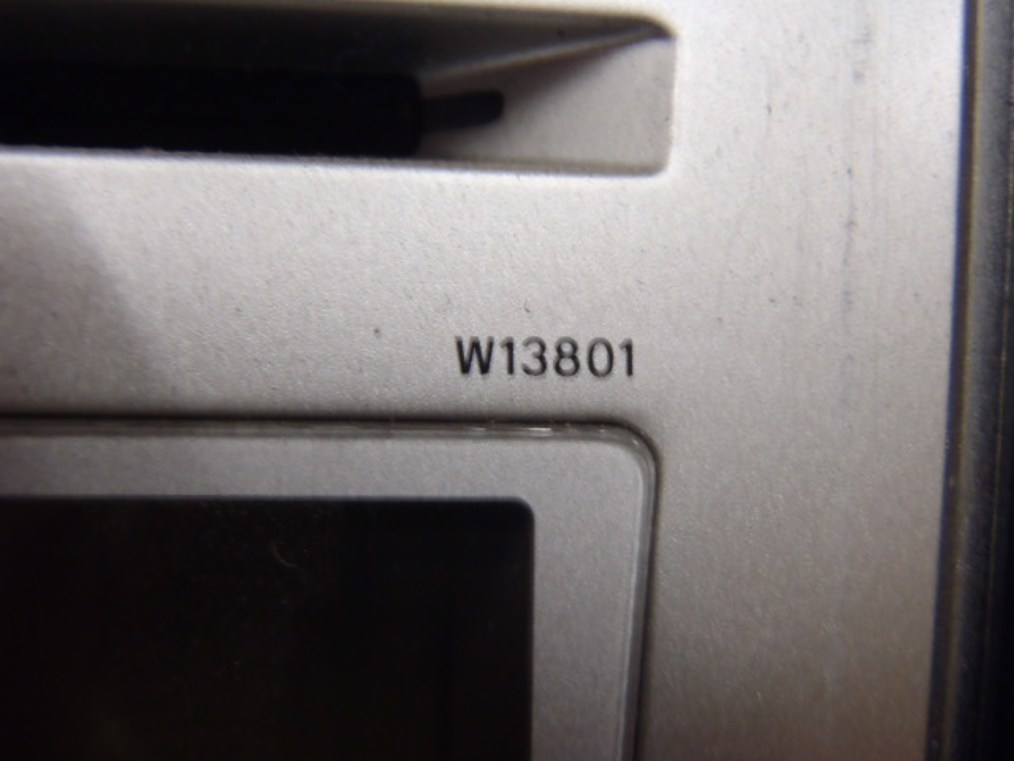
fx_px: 1084
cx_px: 507
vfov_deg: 38.7
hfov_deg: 50.1
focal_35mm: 37
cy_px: 380
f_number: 4.7
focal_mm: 6.64
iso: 200
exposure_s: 1/6
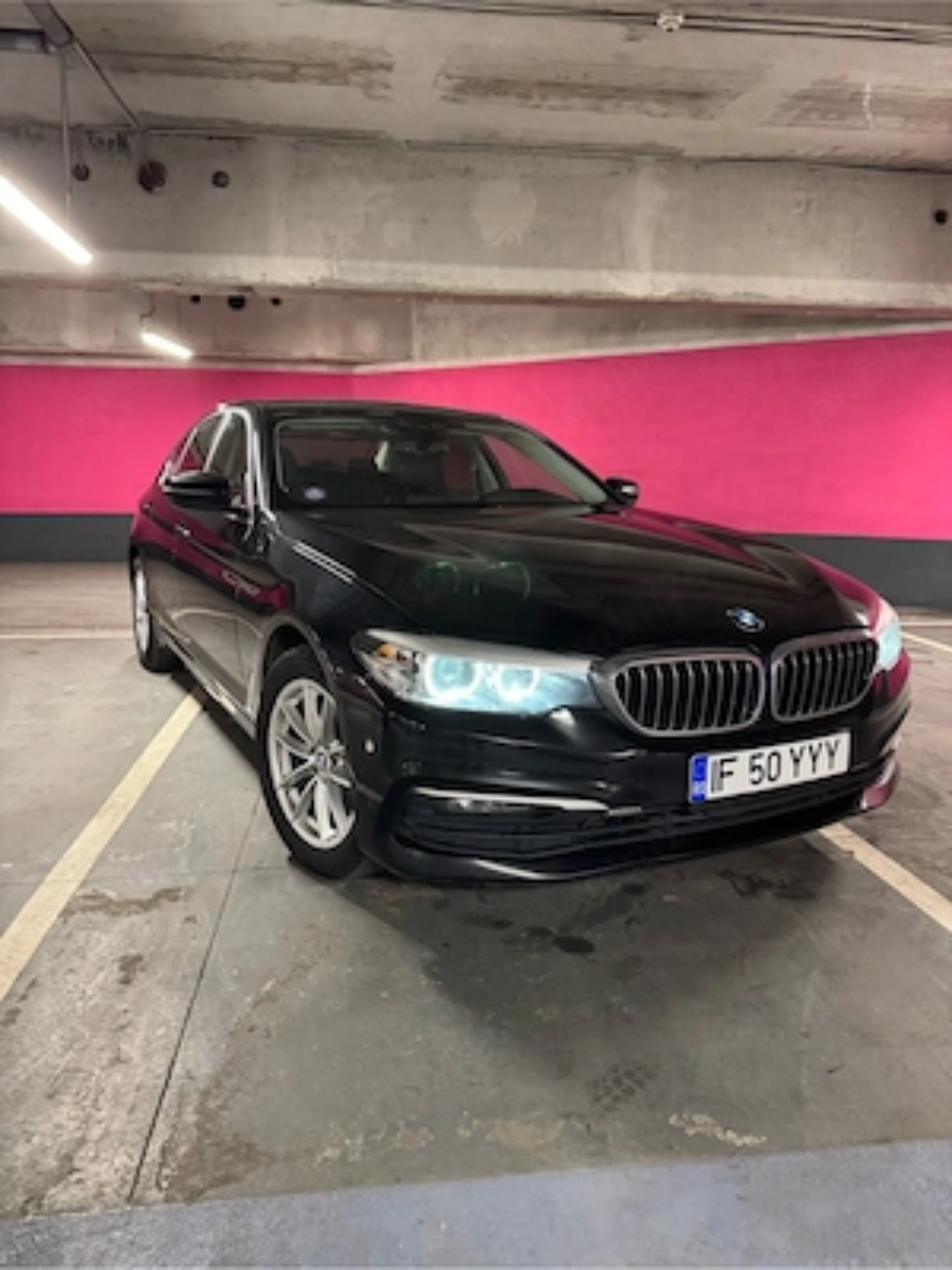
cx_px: 476
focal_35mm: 24
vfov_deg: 71.6
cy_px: 635
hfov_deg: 56.8
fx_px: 880
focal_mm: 6.76
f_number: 1.78
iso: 800
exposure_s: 1/49
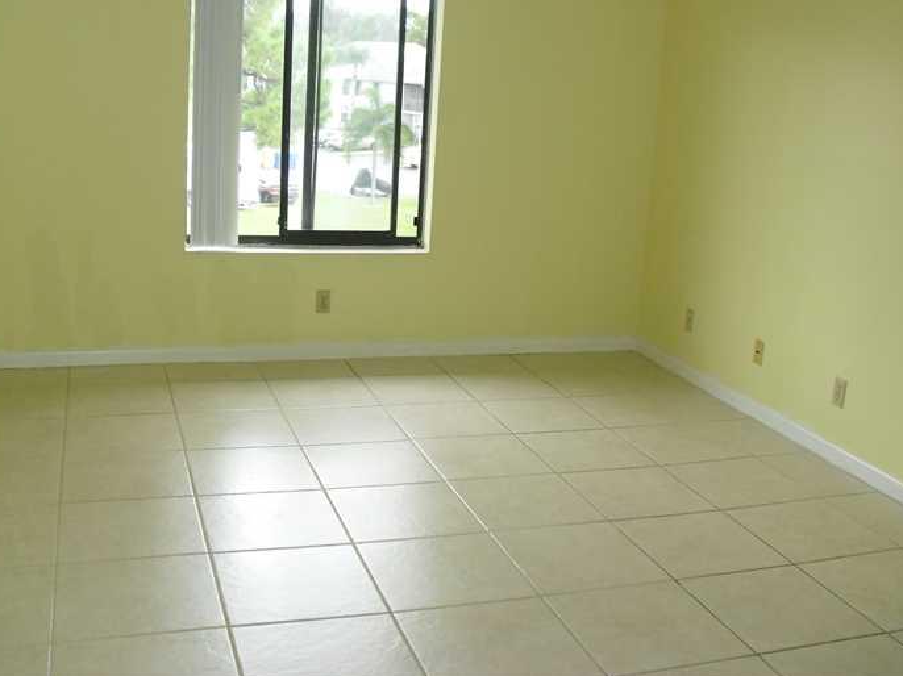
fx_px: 1095
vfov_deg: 34.3
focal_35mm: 42
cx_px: 446
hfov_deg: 44.8
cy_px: 288
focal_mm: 6.3
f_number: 3.1
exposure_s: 1/100
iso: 200
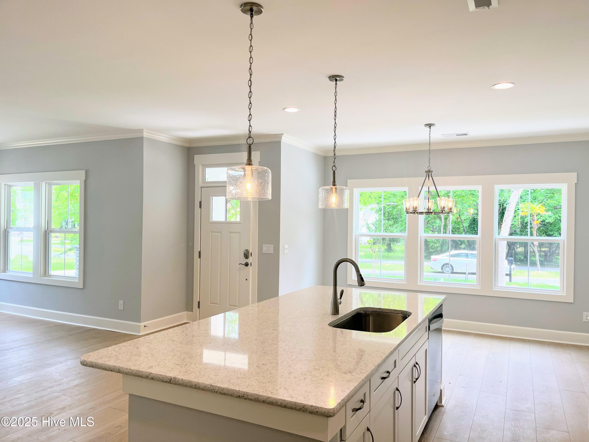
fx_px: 442
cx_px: 294
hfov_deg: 67.3
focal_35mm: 26
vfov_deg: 53.1
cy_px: 221
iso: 40
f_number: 1.6
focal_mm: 5.1
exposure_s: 1/226
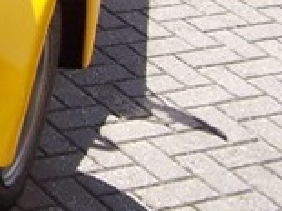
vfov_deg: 9.1
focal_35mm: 157
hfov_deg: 11.8
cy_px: -129
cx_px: -186
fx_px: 1278
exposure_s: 1/500
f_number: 2.8
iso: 80
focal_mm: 6.3
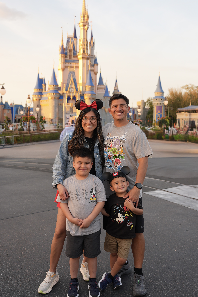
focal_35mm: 37
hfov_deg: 35.9
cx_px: 101
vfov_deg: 51.9
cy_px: 142
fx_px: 305
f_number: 4
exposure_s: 1/160
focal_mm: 35
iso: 160
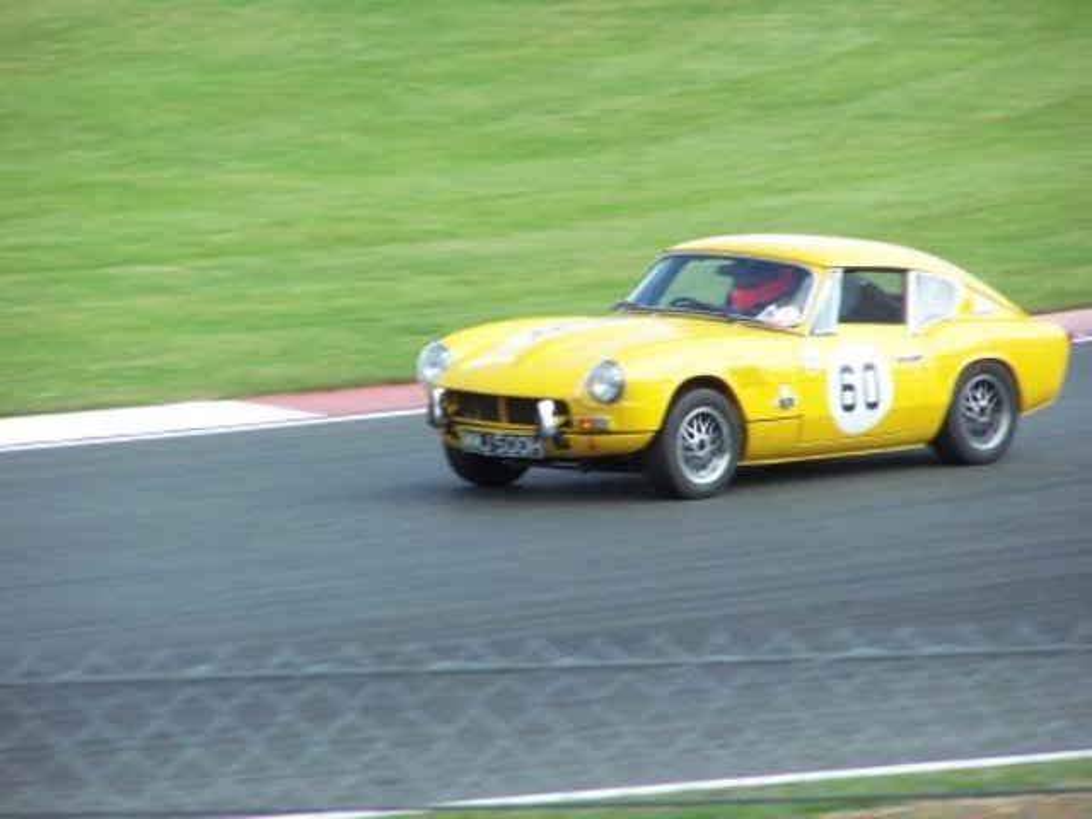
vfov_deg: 3.9
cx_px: 546
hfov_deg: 5.2
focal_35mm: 380
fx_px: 11988
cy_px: 410
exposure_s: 1/250
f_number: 4
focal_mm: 63
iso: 100
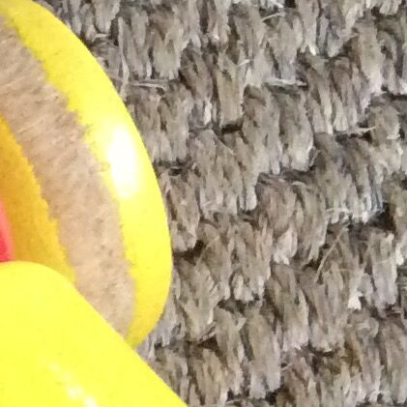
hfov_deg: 9.3
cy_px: 334
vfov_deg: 10.0
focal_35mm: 174
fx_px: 2315
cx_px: -480
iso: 320
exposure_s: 1/17
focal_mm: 3.3
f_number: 2.4
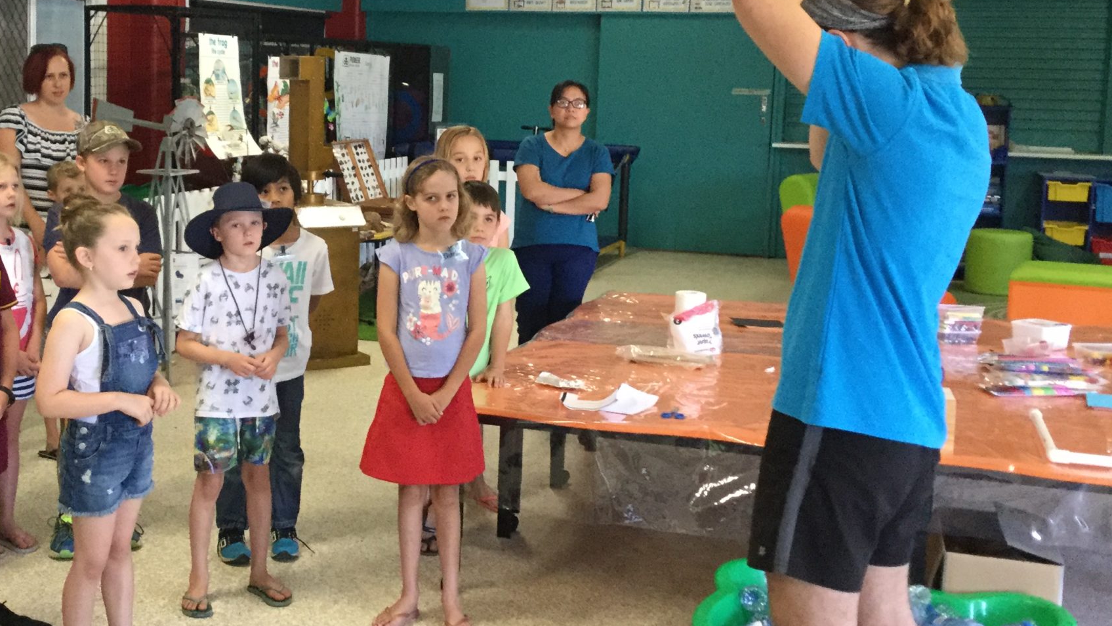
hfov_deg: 40.2
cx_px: 385
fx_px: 1504
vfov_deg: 23.4
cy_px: 232
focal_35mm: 51
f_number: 2.4
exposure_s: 1/33
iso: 200
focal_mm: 3.3
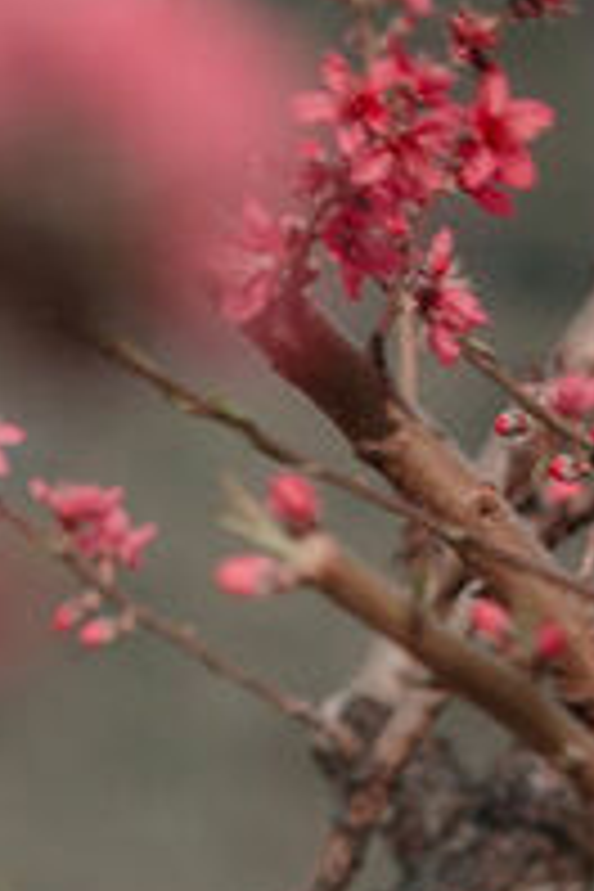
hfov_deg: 2.2
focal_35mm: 606
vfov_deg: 3.3
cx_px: -1246
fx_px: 14997
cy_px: 3274
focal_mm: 77
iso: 50
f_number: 2.8
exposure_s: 1/1000
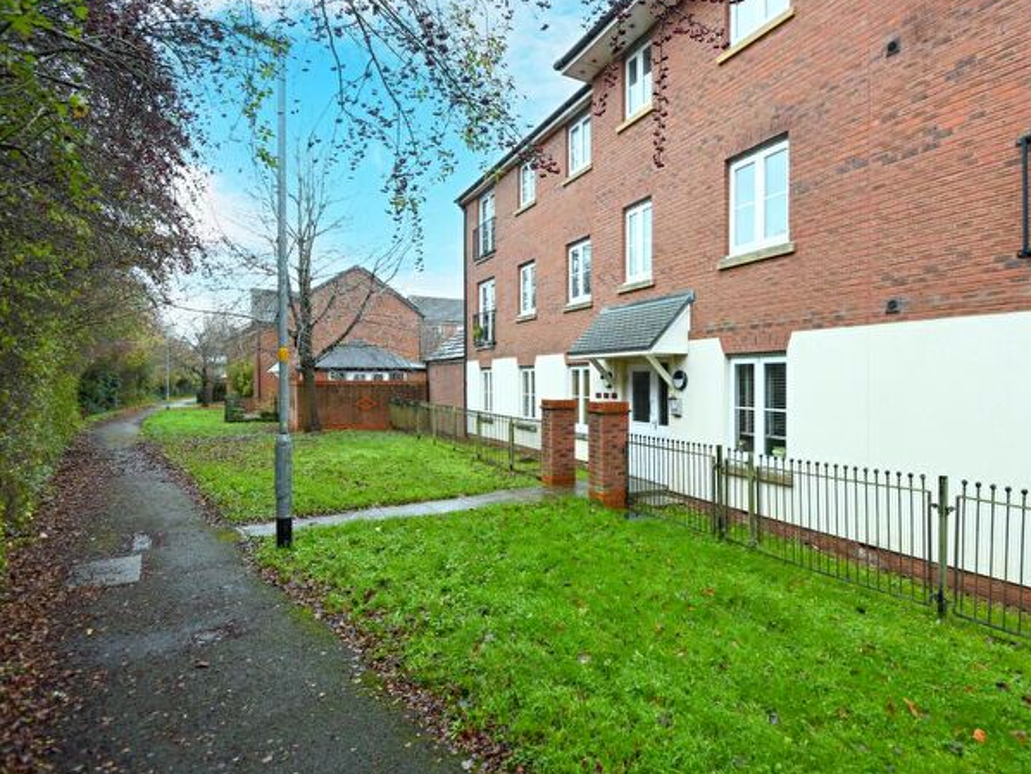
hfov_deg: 87.0
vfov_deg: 71.6
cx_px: 602
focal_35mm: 18
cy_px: 382
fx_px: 536
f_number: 6.3
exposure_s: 1/160
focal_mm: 16
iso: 800
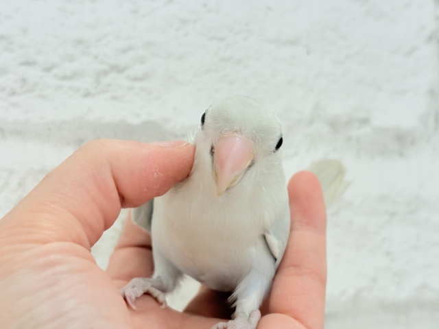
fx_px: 659
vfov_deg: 28.0
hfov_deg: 36.8
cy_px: 164
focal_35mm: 52
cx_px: 220
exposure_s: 1/100
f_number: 1.6
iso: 80
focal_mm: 5.96
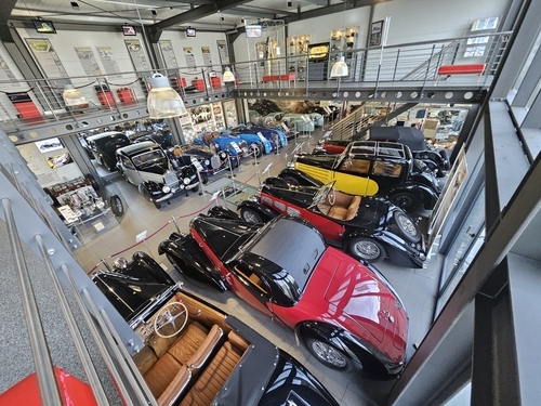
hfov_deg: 106.2
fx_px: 203
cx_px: 270
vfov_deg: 89.9
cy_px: 203
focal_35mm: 13
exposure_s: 1/50
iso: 320
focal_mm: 1.7
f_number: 2.2
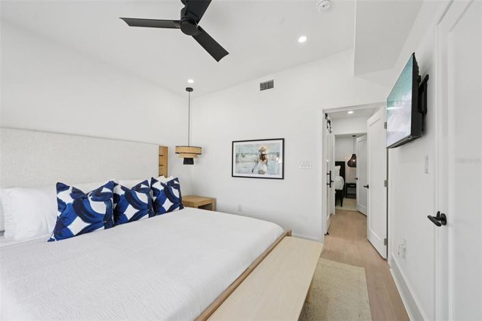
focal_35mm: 14
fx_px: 187
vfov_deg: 81.1
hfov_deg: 104.3
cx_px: 241
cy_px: 160
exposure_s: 1/80
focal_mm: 14
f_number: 8
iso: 400
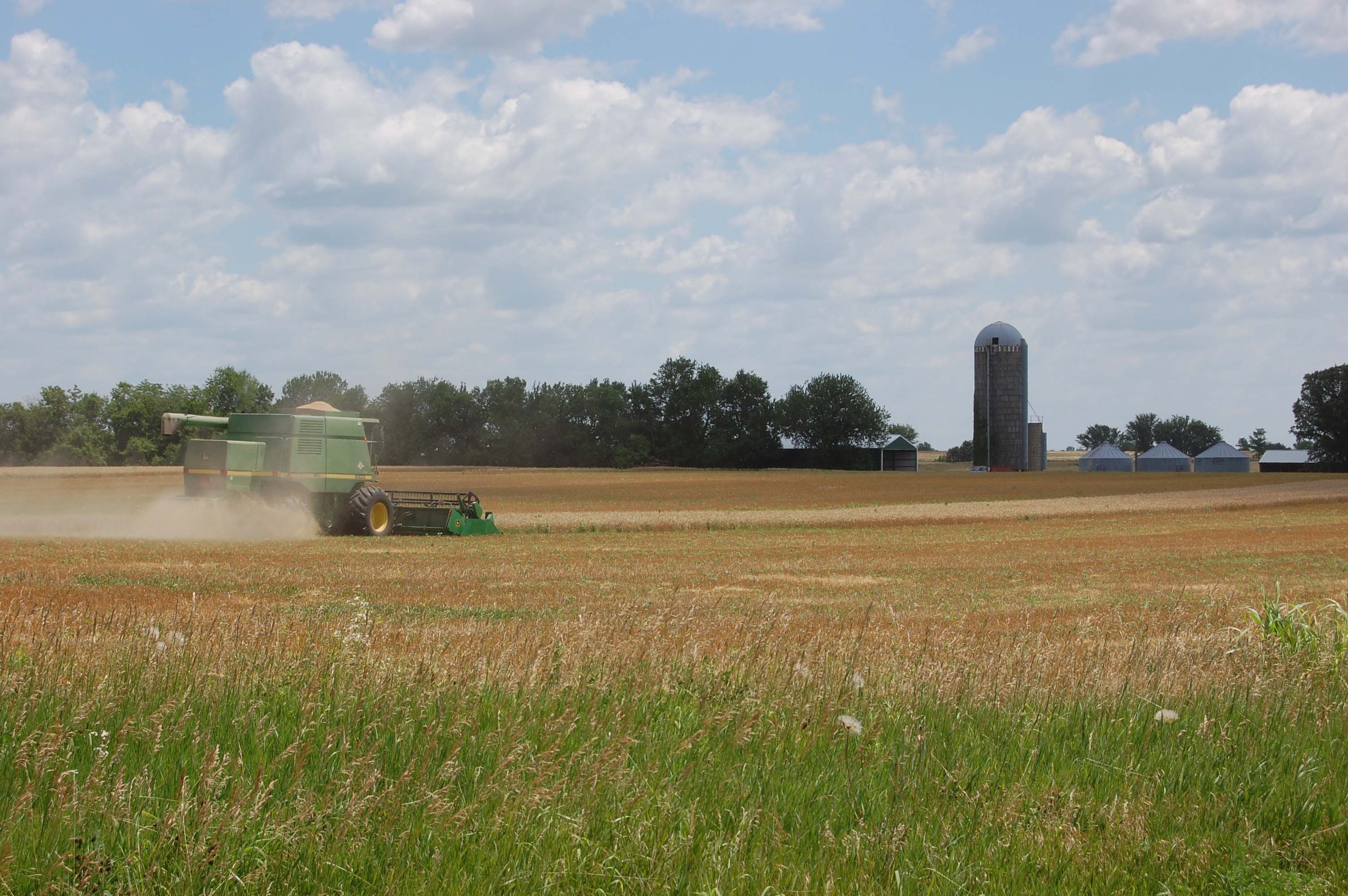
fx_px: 3086
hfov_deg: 24.6
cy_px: 448
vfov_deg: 16.5
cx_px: 674
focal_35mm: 82
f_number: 10
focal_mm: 55
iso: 200
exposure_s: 1/400
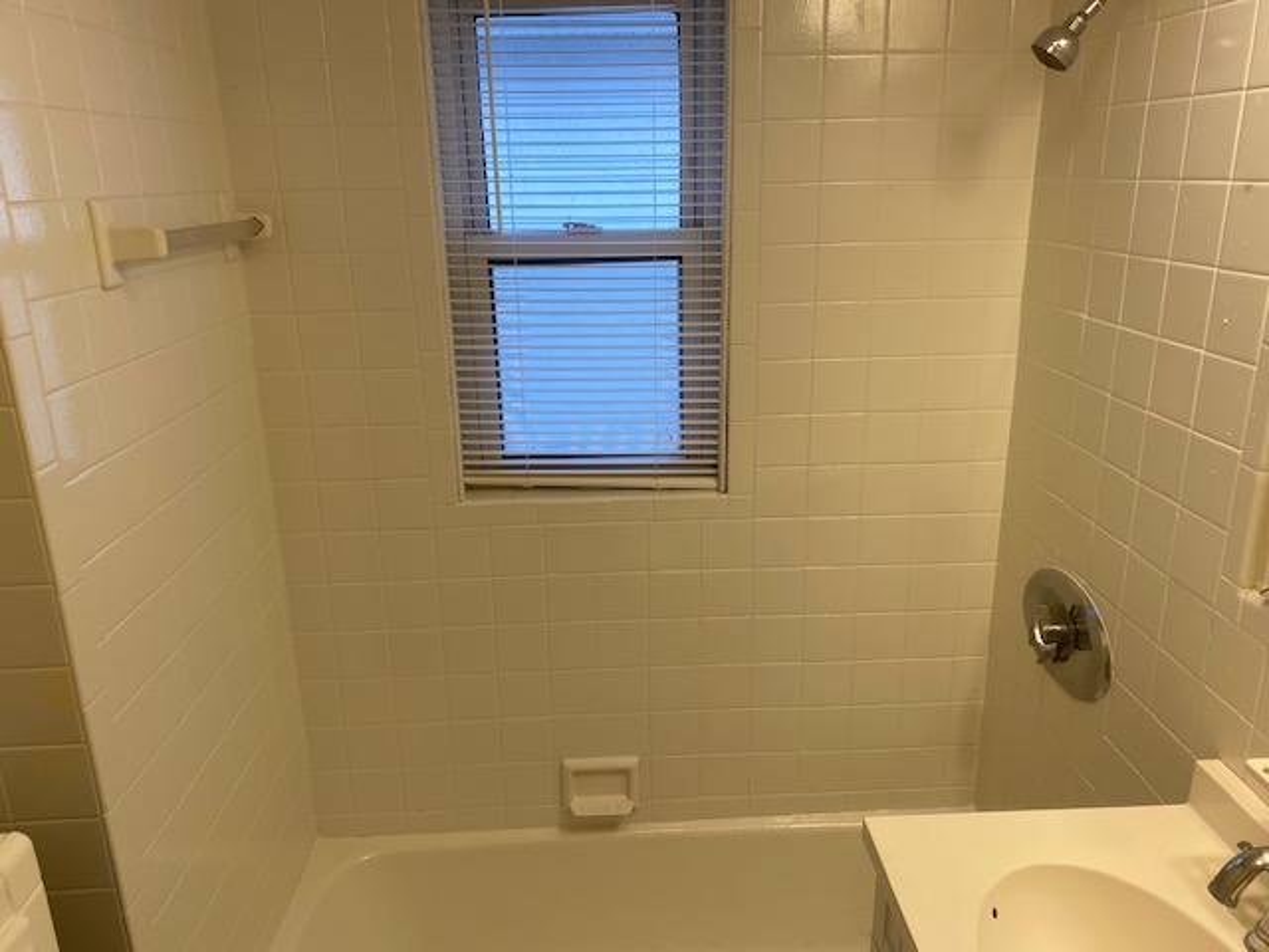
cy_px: 476
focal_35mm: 26
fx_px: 953
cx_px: 634
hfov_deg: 67.3
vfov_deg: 53.1
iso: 80
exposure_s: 1/120
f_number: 1.8
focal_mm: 4.25
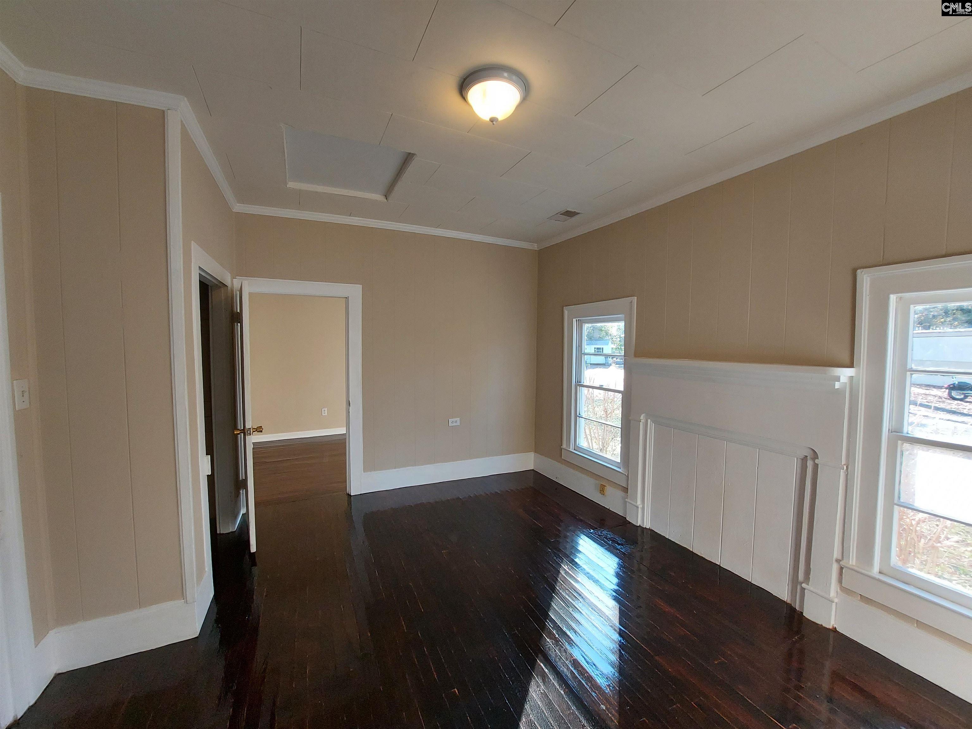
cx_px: 486
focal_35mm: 13
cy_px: 364
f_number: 2.2
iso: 80
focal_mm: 1.74
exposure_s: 1/60
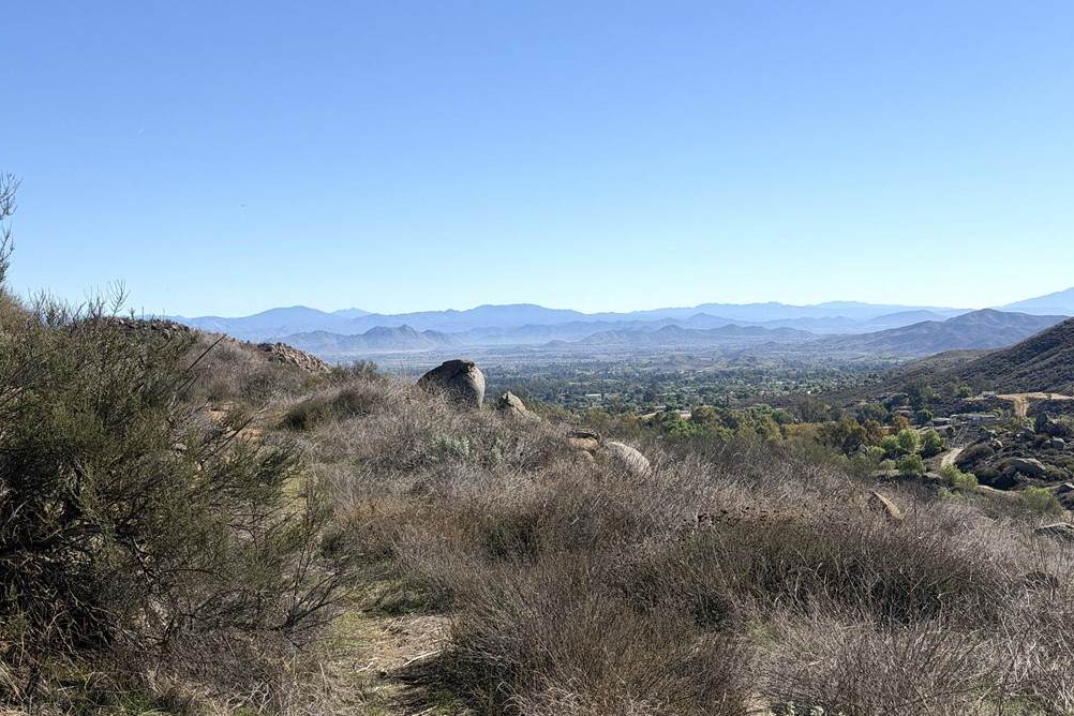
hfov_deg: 38.9
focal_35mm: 51
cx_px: 539
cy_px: 360
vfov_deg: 26.5
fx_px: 1521
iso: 64
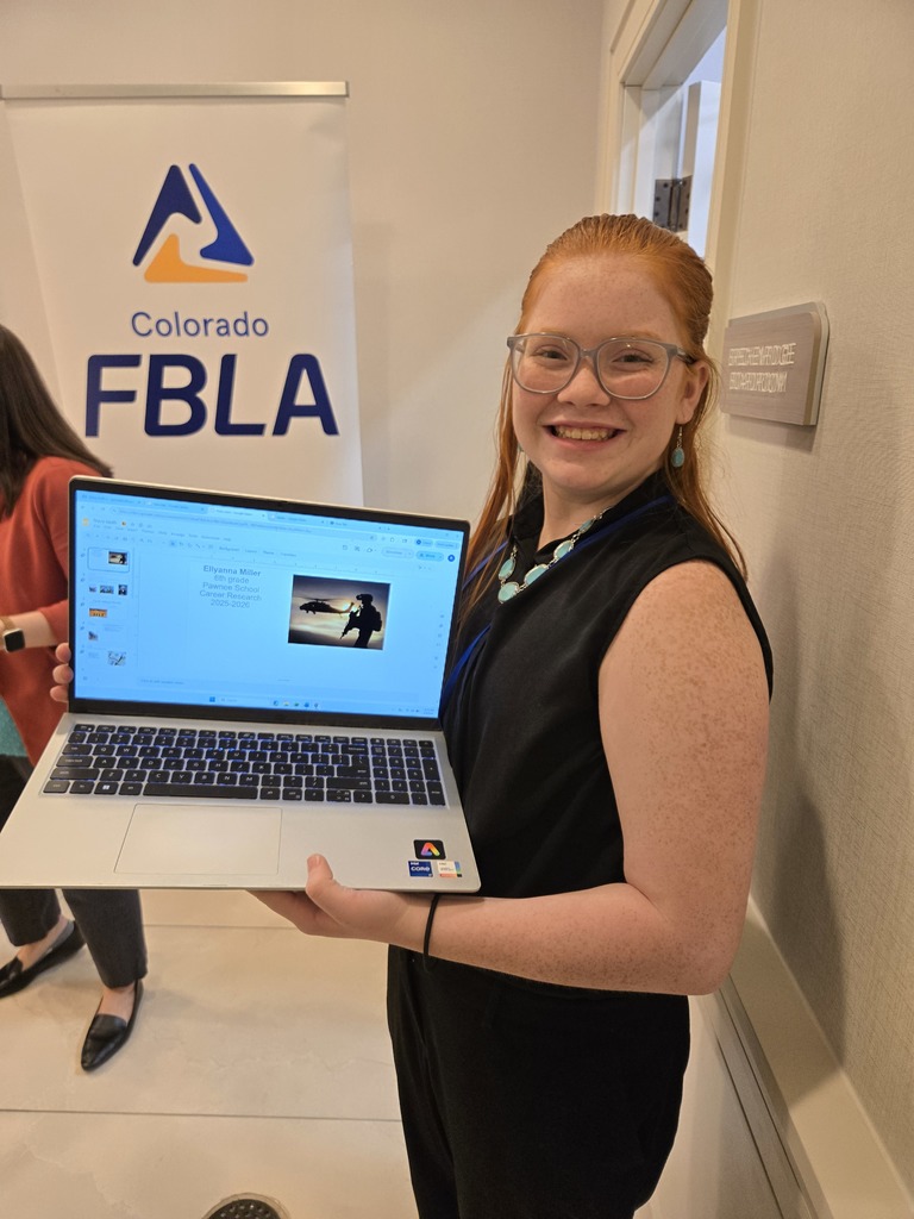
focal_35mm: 23
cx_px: 457
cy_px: 610
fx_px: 810
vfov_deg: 73.9
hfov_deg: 58.9
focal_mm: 5.4
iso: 200
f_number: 1.8
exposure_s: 1/120
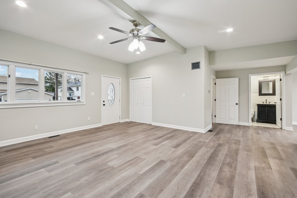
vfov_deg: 77.3
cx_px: 148
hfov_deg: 100.4
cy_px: 99
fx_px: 124
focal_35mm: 15
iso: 400
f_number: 8
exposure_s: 1/15
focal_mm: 10
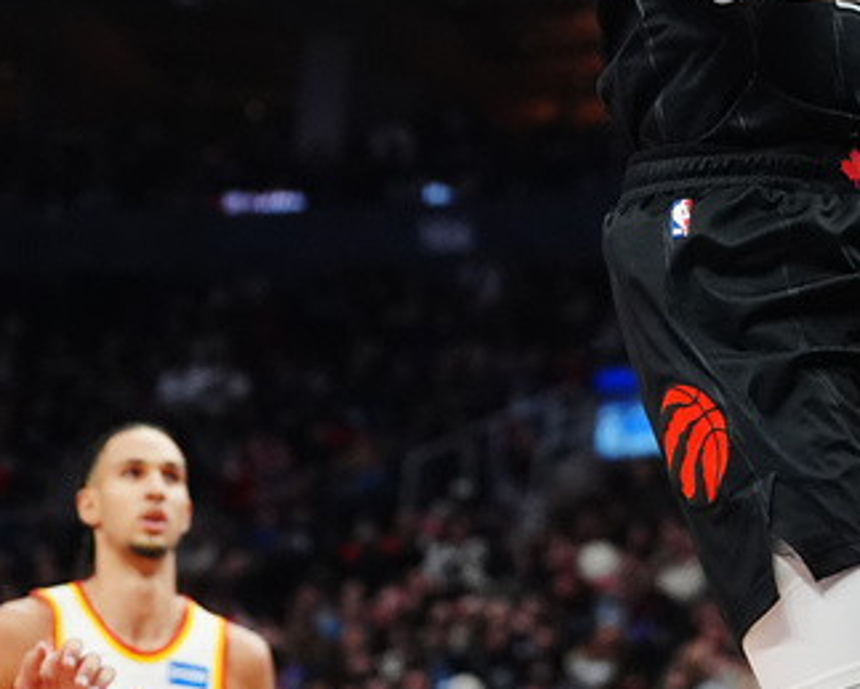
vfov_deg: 7.4
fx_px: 5299
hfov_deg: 9.3
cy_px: -193
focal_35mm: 208
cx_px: 679
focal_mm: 70
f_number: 2.8
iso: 4000
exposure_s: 1/2000
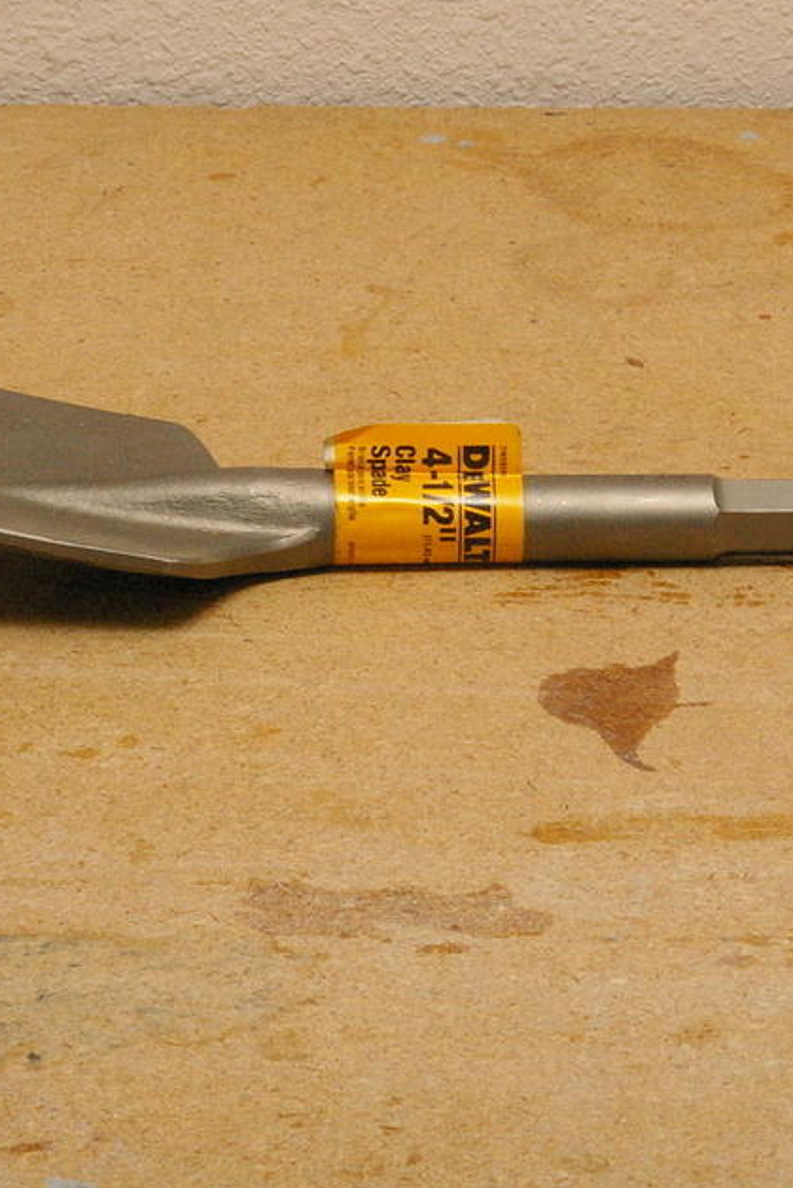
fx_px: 5415
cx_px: 524
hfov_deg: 8.4
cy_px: 455
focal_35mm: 164
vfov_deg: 12.5
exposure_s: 1/180
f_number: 22
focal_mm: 55
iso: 1600
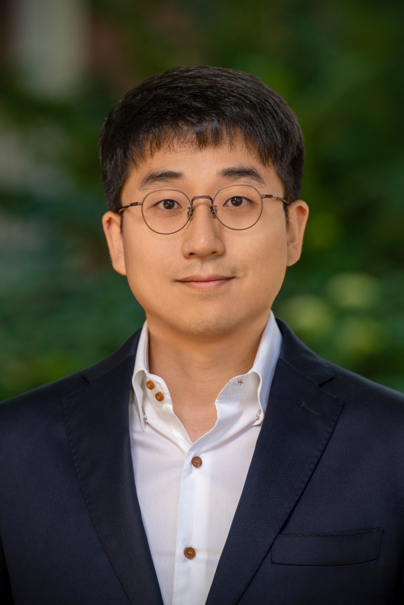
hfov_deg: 6.9
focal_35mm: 200
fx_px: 3364
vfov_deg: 10.3
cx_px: 202
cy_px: 302
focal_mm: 200
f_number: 4.5
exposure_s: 1/200
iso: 200
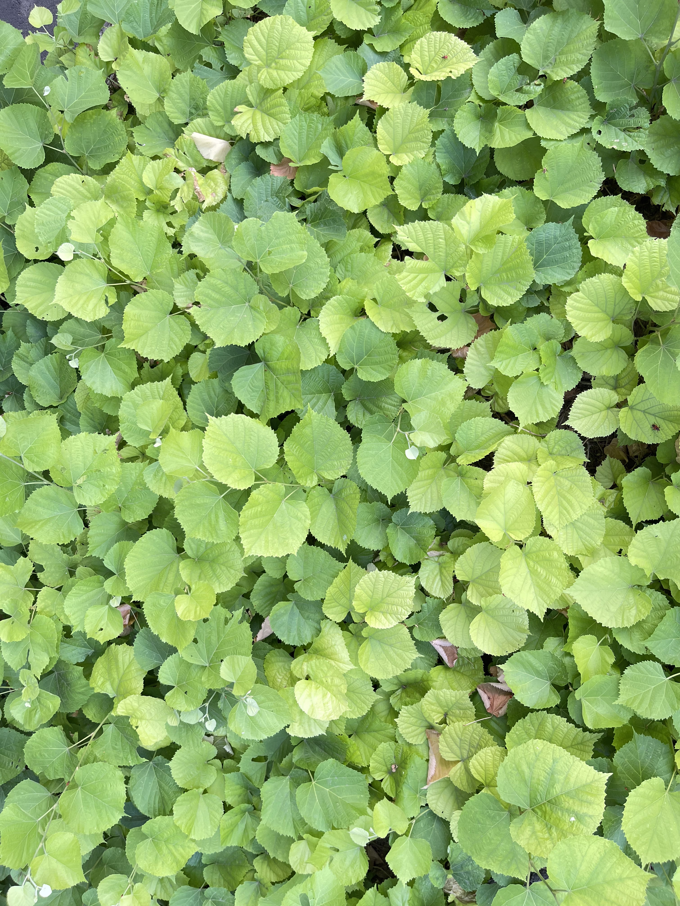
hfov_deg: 53.1
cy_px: 453
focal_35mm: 26
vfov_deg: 67.3
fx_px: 681
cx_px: 340
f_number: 1.6
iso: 50
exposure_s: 1/121
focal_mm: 5.1
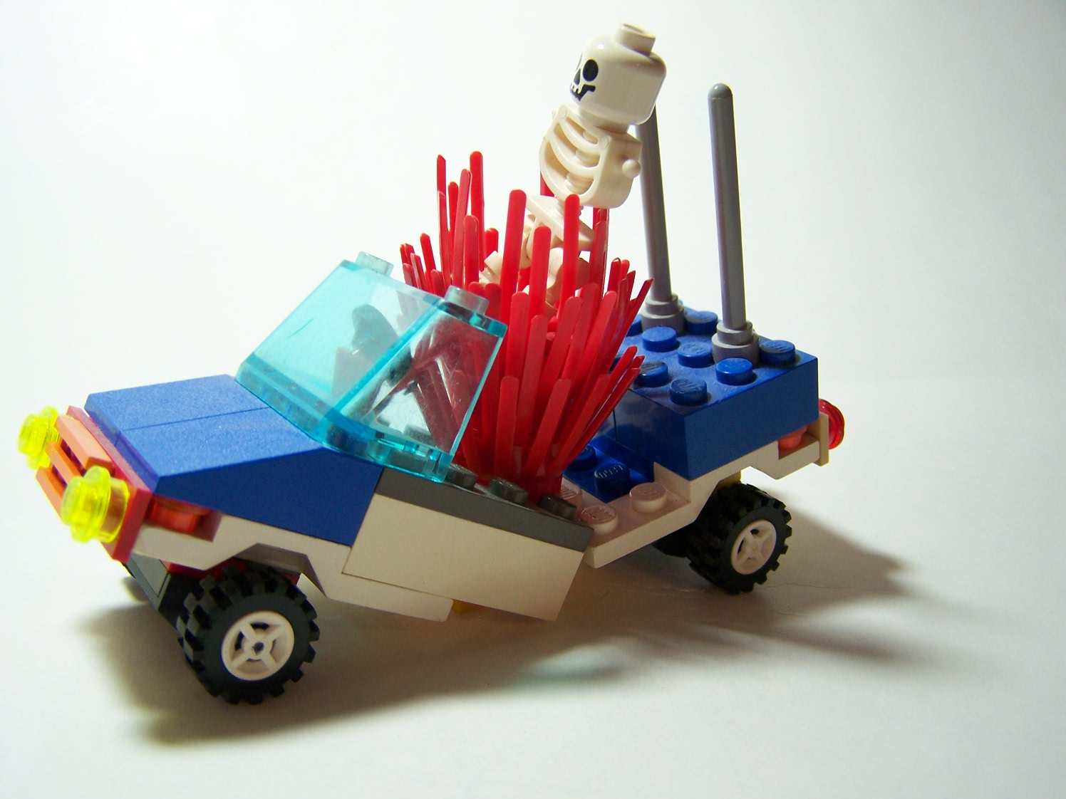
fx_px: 1170
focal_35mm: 38
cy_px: 400
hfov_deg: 49.0
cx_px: 533
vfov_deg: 37.7
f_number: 2.8
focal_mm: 6.3
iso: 80
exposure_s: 1/40
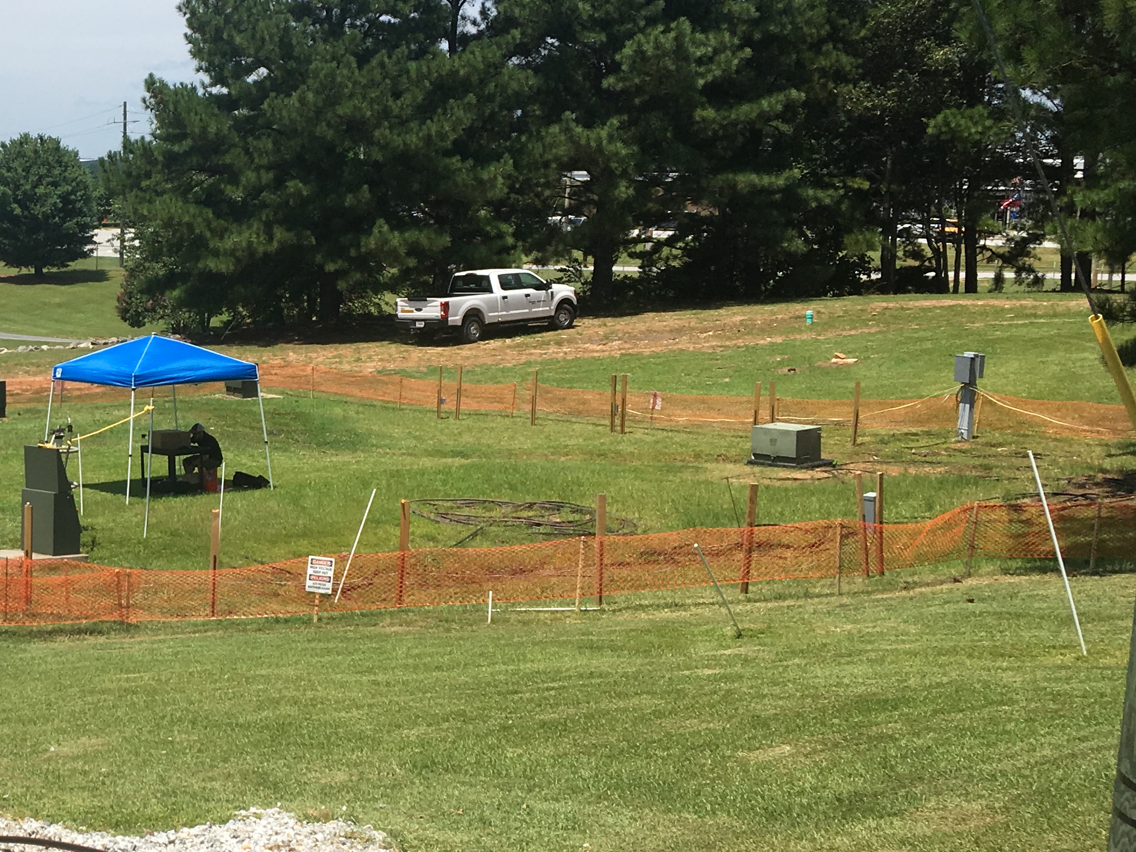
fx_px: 1969
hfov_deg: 30.0
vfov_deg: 24.4
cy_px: 391
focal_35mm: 60
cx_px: 2
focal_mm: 4.15
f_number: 2.2
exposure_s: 1/1923
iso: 25
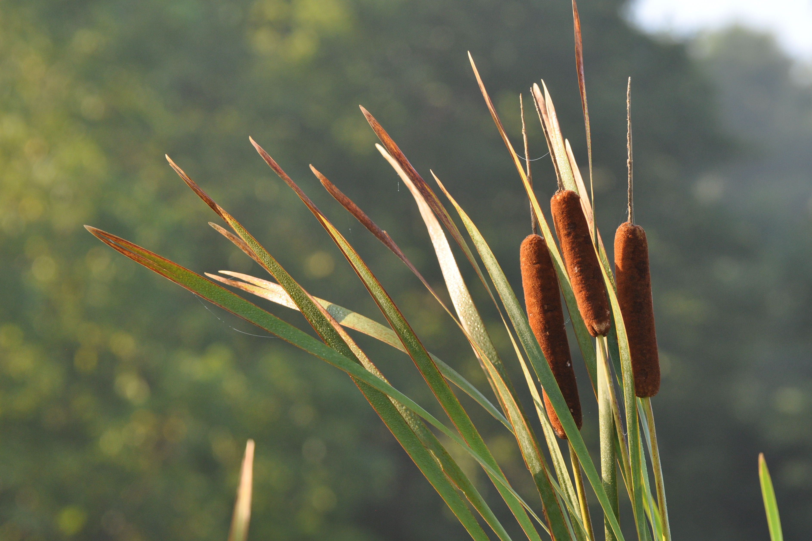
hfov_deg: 11.0
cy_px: 270
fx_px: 4229
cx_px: 406
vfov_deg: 7.3
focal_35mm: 188
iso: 400
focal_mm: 125
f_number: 5.6
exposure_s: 1/500
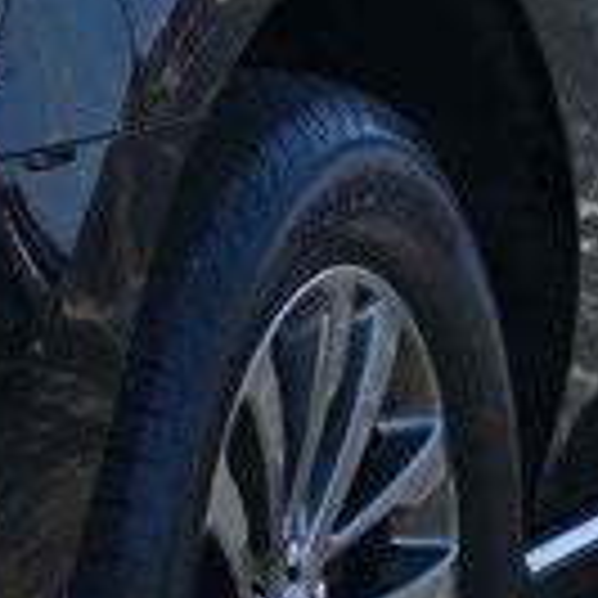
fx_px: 8033
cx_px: -427
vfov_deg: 4.3
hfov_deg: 4.2
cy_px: -88
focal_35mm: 411
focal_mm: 42
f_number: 5.6
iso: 125
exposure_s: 1/250
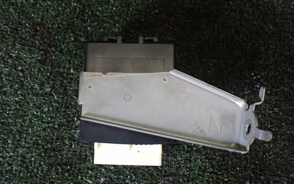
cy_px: 90
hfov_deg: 59.6
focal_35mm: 32
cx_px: 147
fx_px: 256
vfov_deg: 39.5
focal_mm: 5.4
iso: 800
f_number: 2.3
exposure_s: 1/100
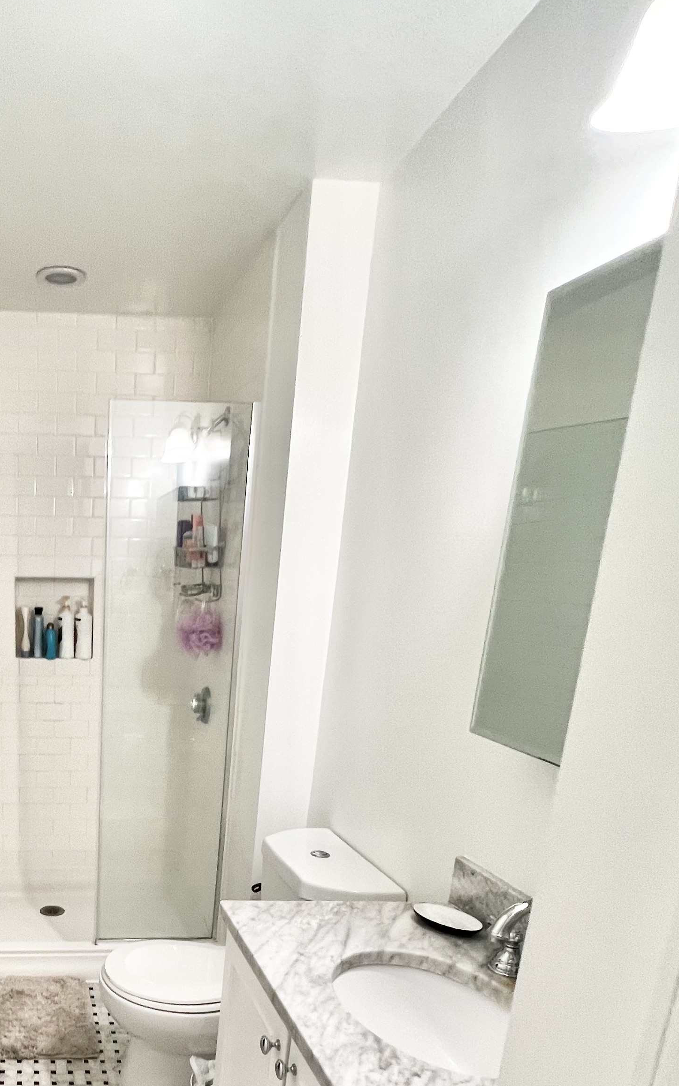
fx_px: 711
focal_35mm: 24
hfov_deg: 46.0
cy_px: 796
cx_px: 62
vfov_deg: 70.5
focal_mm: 1.57
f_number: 1.8
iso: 125
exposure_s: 1/60
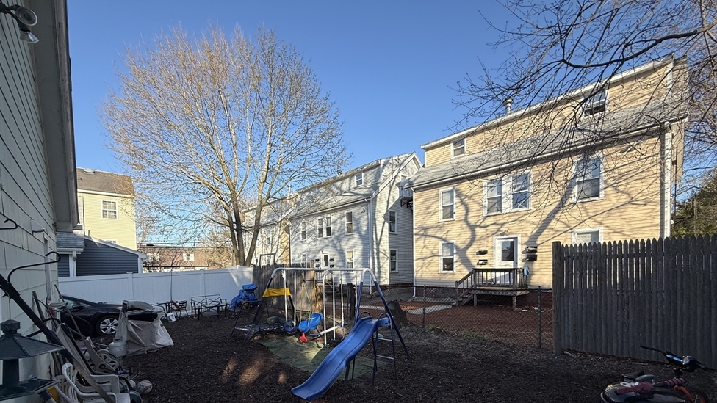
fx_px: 304
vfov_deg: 64.8
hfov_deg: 99.4
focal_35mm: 16
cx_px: 354
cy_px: 277
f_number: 2.2
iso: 50
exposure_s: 1/799
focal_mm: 2.22
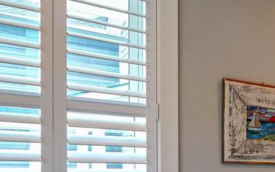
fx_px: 465
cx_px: 356
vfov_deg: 20.2
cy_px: 180
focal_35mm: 62
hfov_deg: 27.6
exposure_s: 1/160
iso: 500
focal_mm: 16
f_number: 4
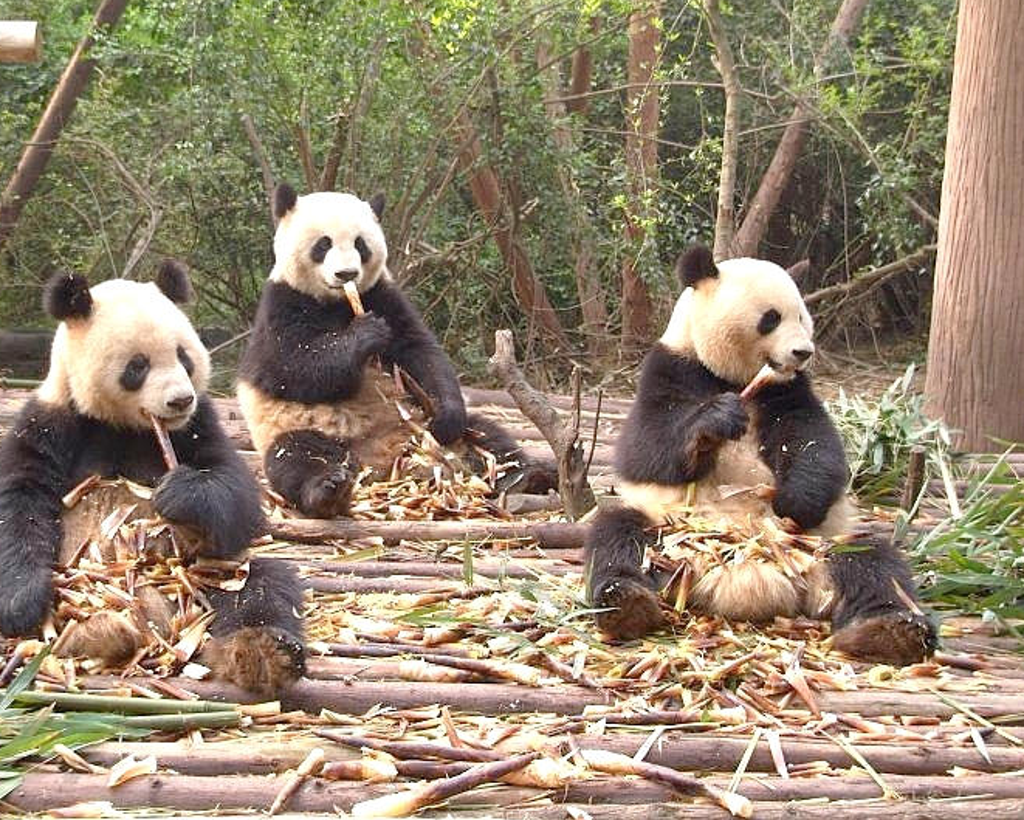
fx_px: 1758
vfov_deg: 26.2
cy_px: 407
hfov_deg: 32.4
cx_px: 423
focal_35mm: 58
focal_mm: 34
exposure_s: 1/60
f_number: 4.5
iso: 100
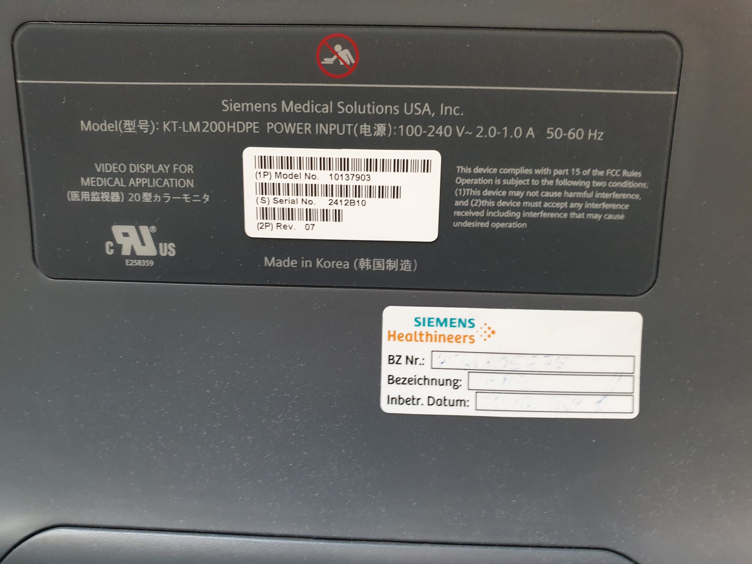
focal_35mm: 26
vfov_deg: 53.1
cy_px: 282
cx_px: 376
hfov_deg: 67.3
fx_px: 565
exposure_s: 1/36
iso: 250
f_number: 2.4
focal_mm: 4.3
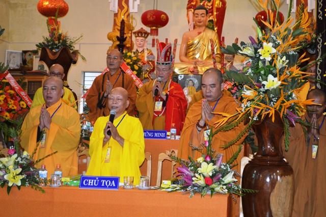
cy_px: 108
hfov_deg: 29.3
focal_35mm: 69
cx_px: 163
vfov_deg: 19.7
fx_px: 624
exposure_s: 1/60
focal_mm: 46
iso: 1800
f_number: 5.3
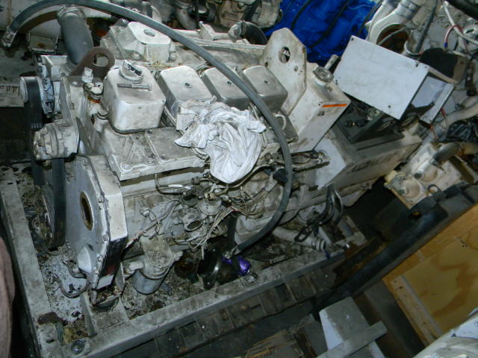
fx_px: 387
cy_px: 179
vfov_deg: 49.7
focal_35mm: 28
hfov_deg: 63.4
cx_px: 239
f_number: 3.5
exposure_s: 1/26
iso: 200
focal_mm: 5
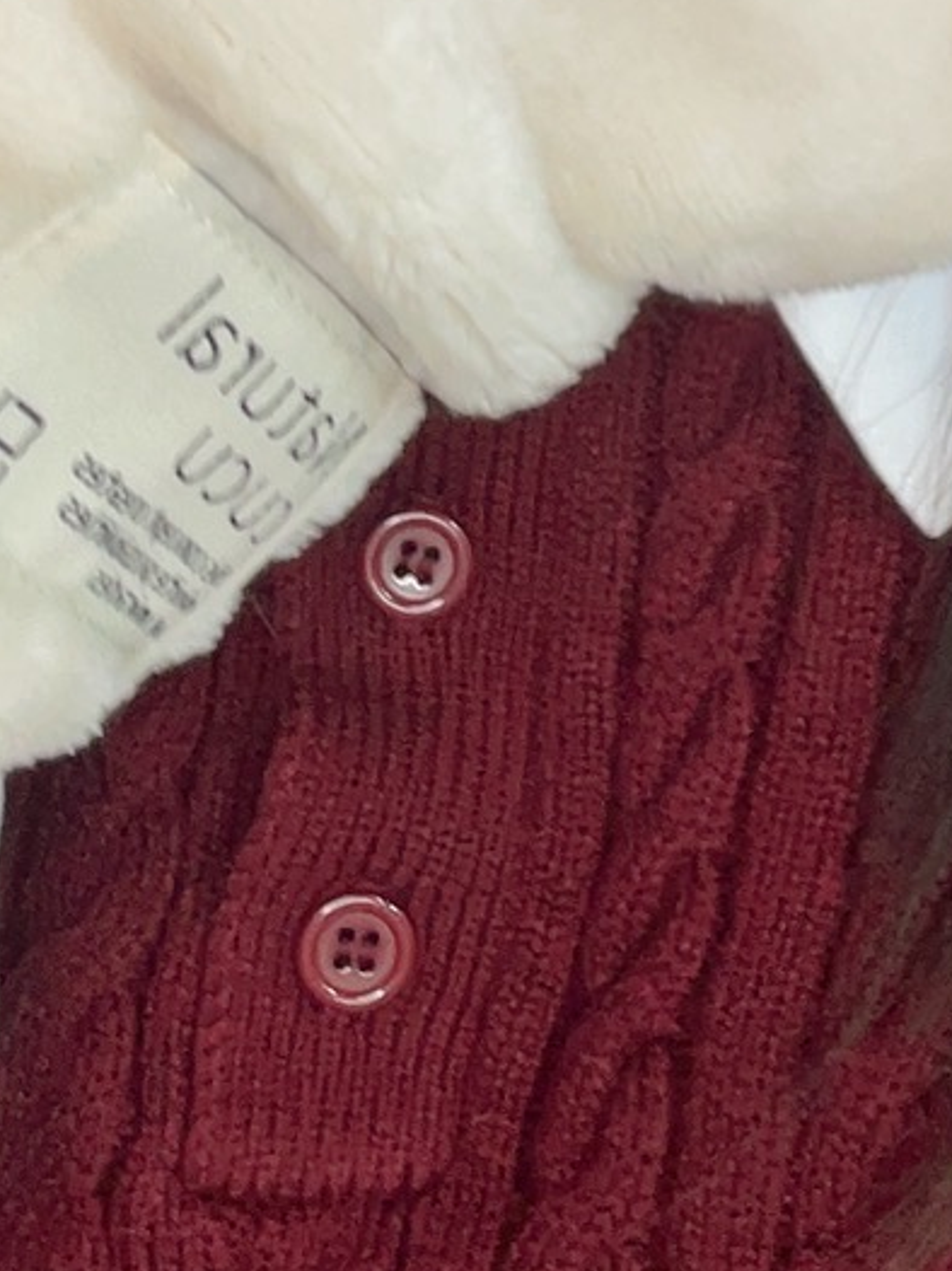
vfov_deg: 21.0
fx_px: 3266
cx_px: 853
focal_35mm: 89
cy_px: -123
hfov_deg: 16.4
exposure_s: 1/100
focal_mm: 2.69
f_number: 1.9
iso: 40
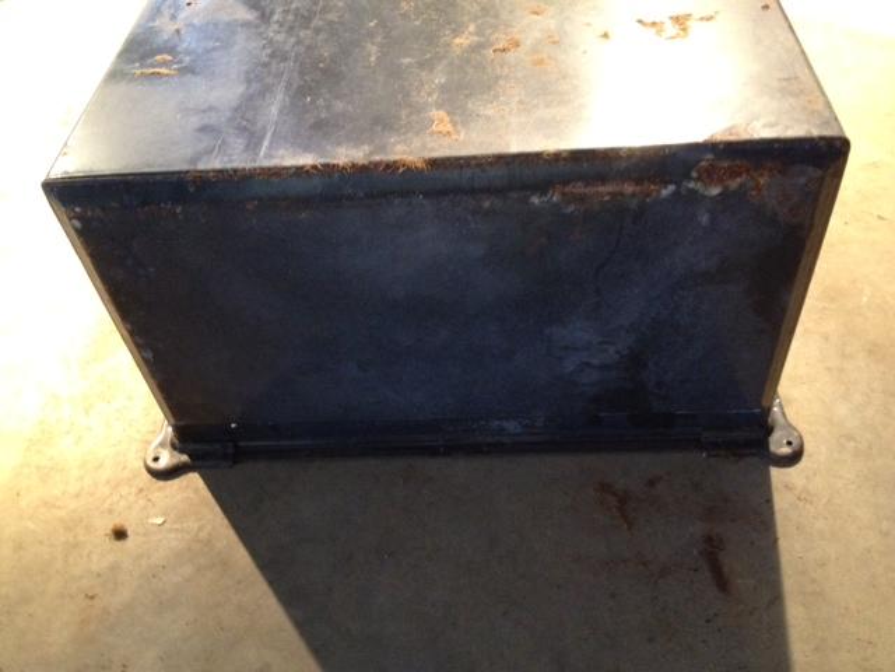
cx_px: 448
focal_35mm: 35
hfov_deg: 52.6
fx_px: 905
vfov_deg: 40.7
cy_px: 336
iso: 400
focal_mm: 4.28
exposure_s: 1/20
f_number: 2.4
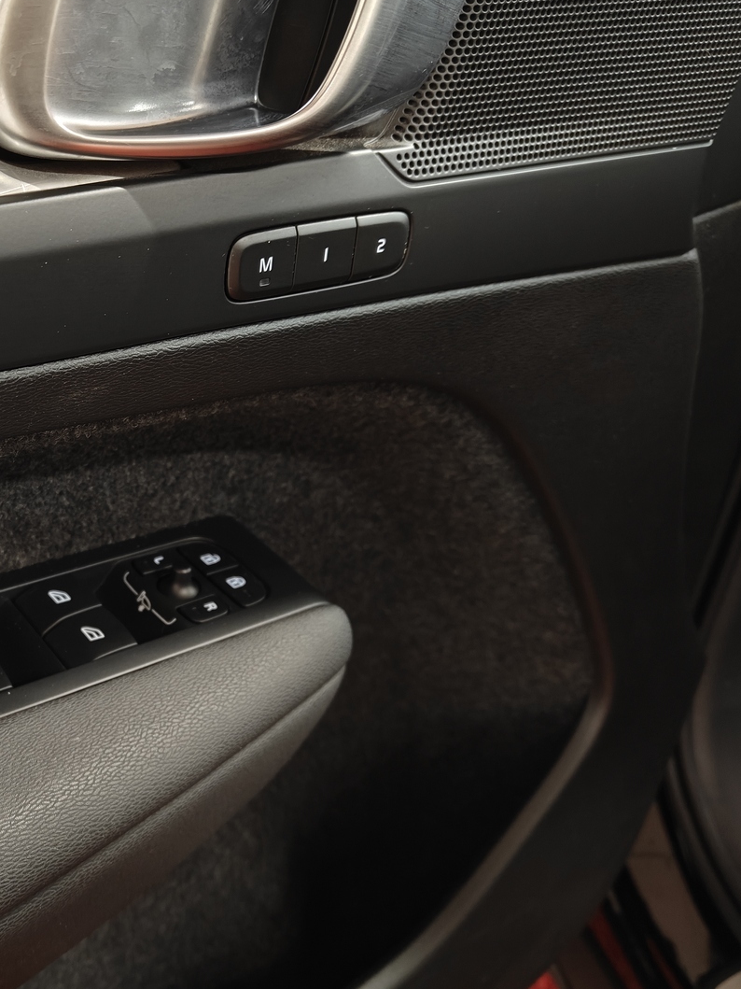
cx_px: 105
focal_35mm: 34
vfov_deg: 54.0
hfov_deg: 39.4
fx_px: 971
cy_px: 490
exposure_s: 1/33
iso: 1000
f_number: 1.8
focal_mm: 5.59
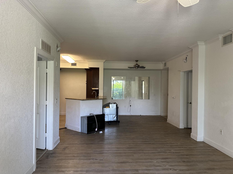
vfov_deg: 56.8
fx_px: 162
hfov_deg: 71.6
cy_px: 87
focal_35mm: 24
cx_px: 116
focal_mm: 6.86
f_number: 1.78
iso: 250
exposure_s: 1/98
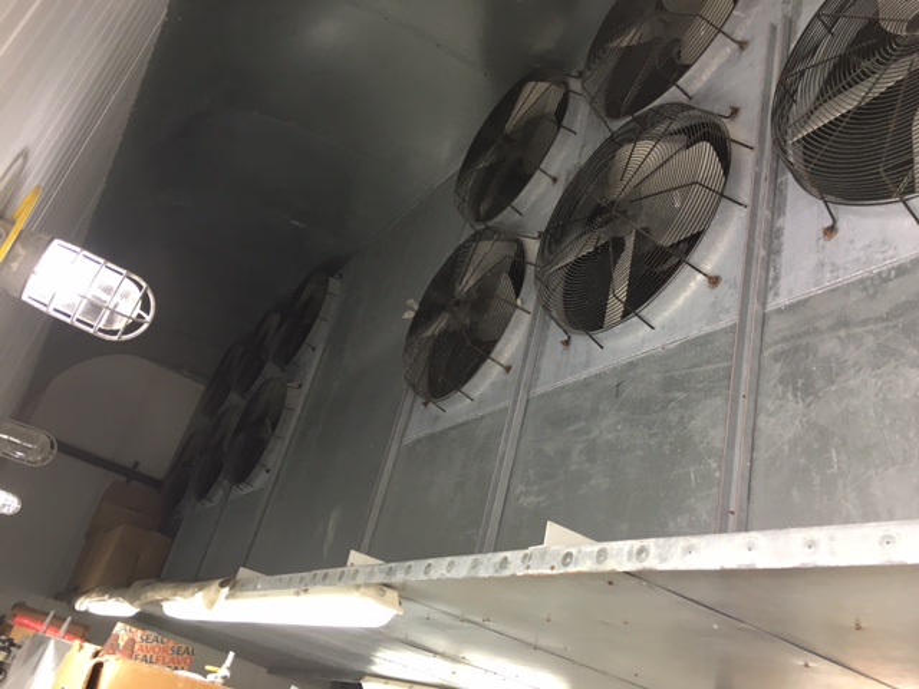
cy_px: 344
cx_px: 460
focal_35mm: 29
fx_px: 770
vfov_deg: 48.2
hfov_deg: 61.7
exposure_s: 1/30
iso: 64
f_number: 2.2
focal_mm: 4.15
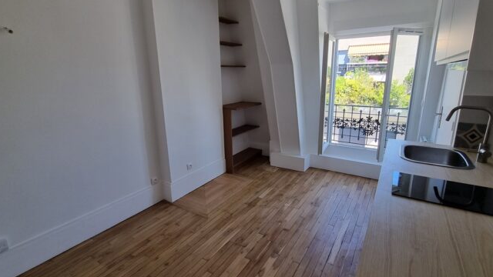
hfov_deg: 95.9
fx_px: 222
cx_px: 254
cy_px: 129
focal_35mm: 17
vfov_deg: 63.9
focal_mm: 2.2
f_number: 2.2
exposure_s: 1/142
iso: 50
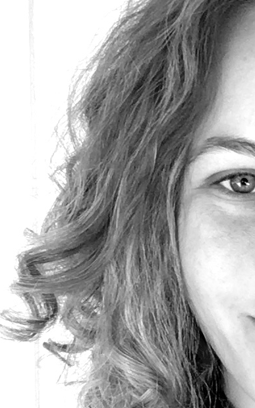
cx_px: 282
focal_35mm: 68
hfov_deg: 18.4
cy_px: 285
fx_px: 756
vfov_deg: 29.9
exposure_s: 1/60
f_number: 2.4
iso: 50
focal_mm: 2.15
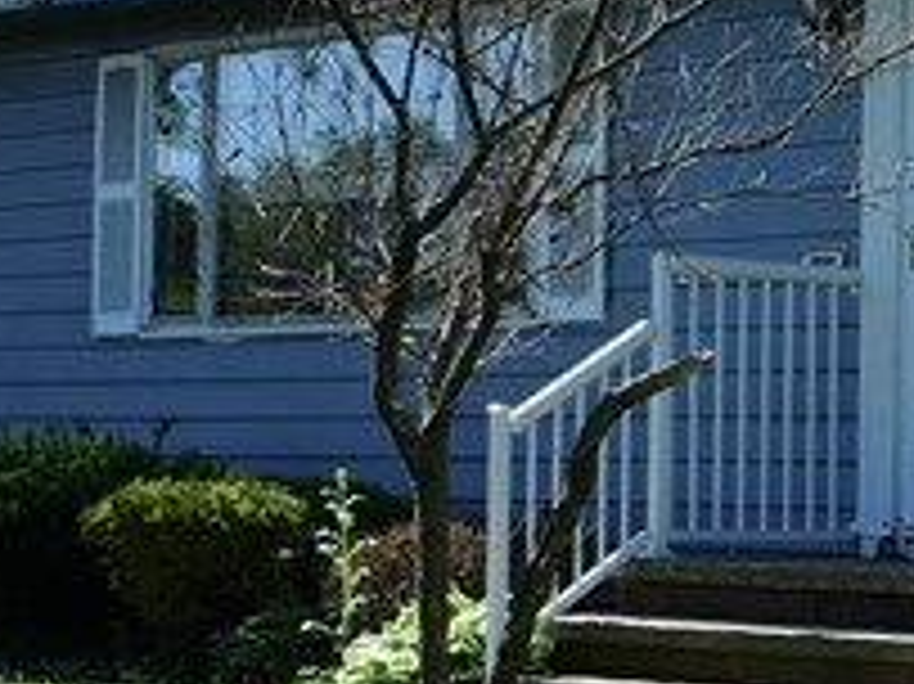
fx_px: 3193
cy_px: 405
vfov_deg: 12.2
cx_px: 1081
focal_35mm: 121
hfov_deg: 15.7
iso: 200
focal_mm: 12
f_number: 3.5
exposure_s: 1/1300
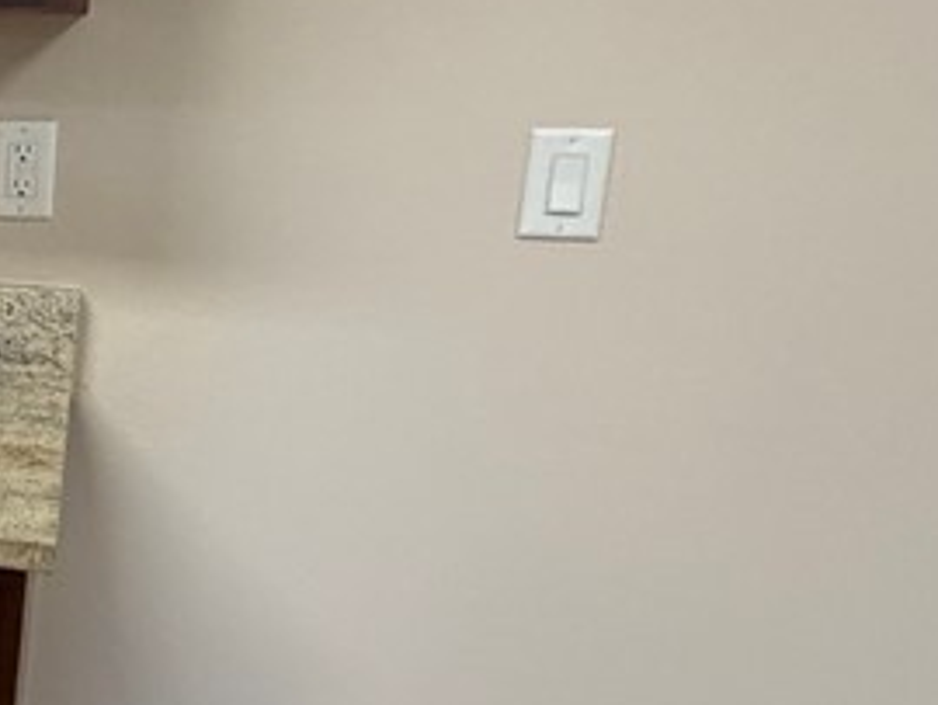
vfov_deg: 27.6
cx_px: -459
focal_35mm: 53
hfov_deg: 26.5
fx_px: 1437
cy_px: 340
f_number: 2.2
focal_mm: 2.22
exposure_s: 1/120
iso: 250
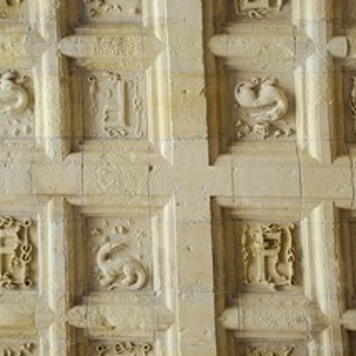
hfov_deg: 41.3
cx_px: 118
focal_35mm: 40
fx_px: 465
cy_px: 153
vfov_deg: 41.8
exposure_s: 1/13
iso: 400
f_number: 7.1
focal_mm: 24
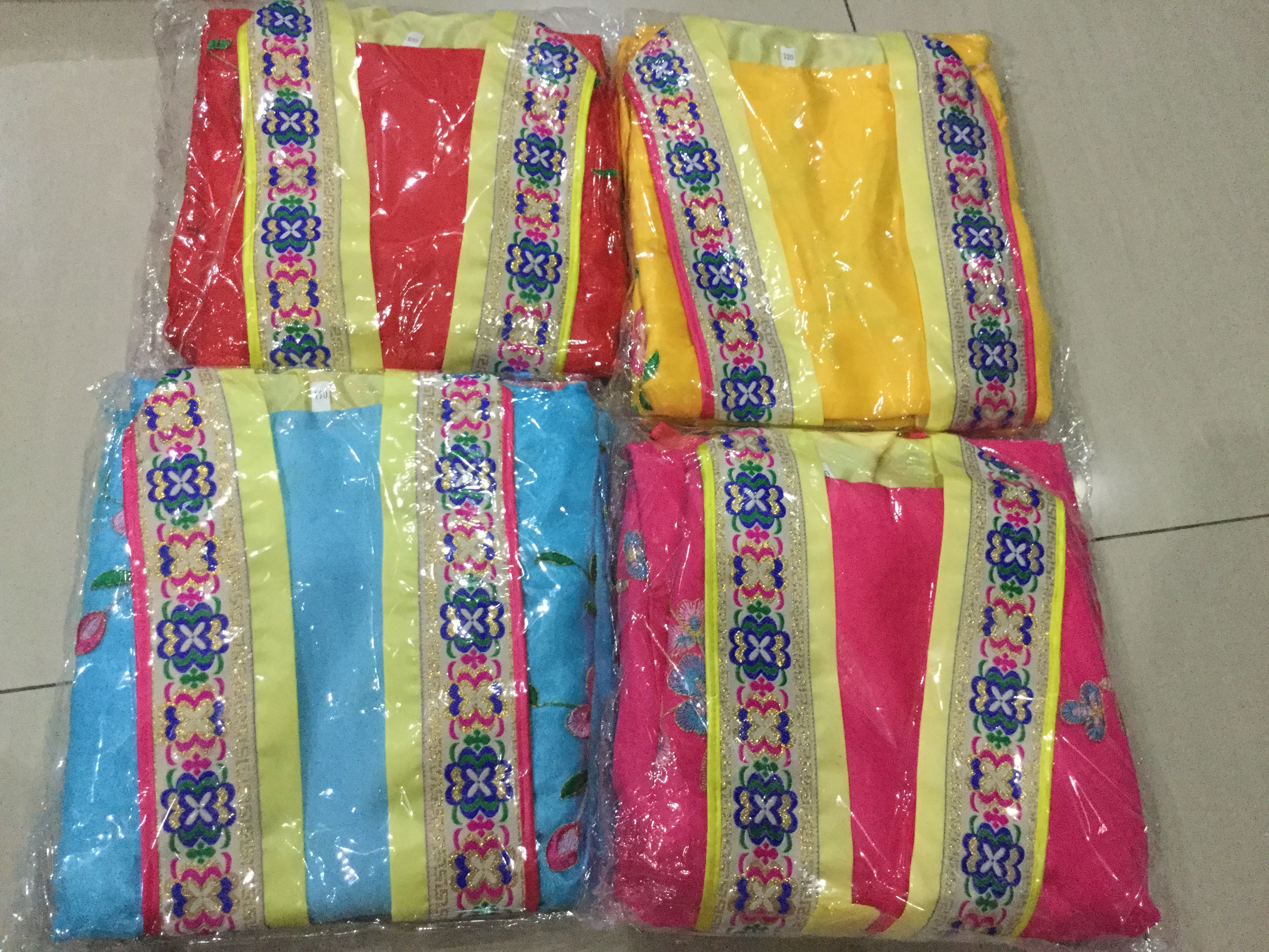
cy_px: 476
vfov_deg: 45.4
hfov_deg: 58.4
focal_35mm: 31
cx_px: 634
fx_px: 1136
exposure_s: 1/17
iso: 250
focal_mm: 3.3
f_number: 2.4
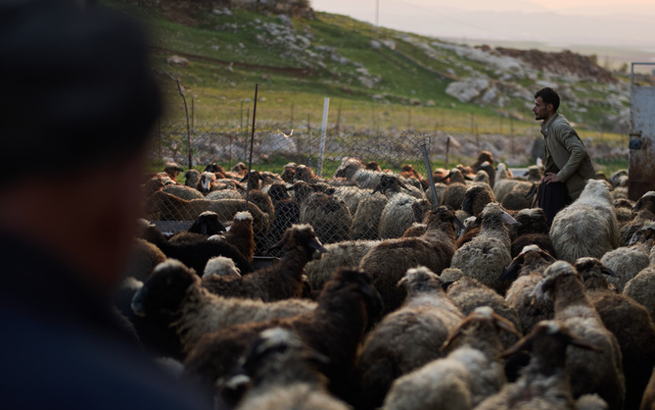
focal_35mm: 78
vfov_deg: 16.7
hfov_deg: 26.4
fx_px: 1392
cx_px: 417
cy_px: 254
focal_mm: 50
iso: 200
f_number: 1.4
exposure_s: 1/1000
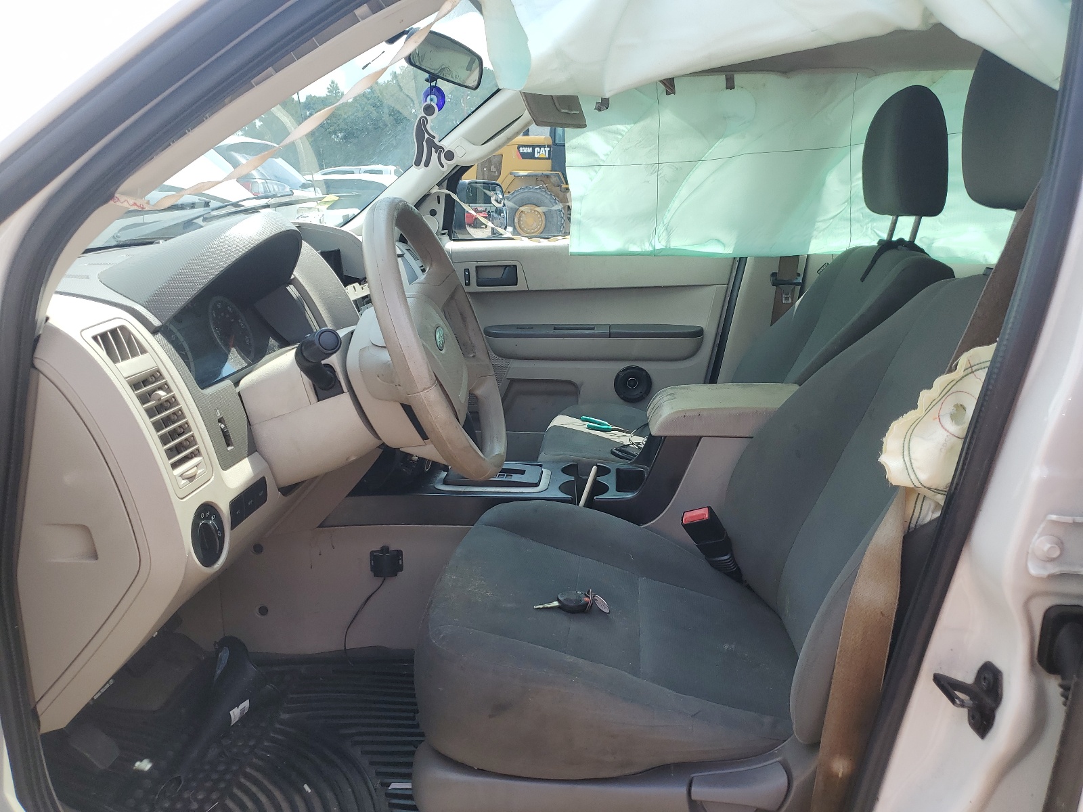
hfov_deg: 67.3
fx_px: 813
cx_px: 542
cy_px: 406
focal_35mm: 26
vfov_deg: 53.1
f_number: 1.5
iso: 50
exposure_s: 1/909
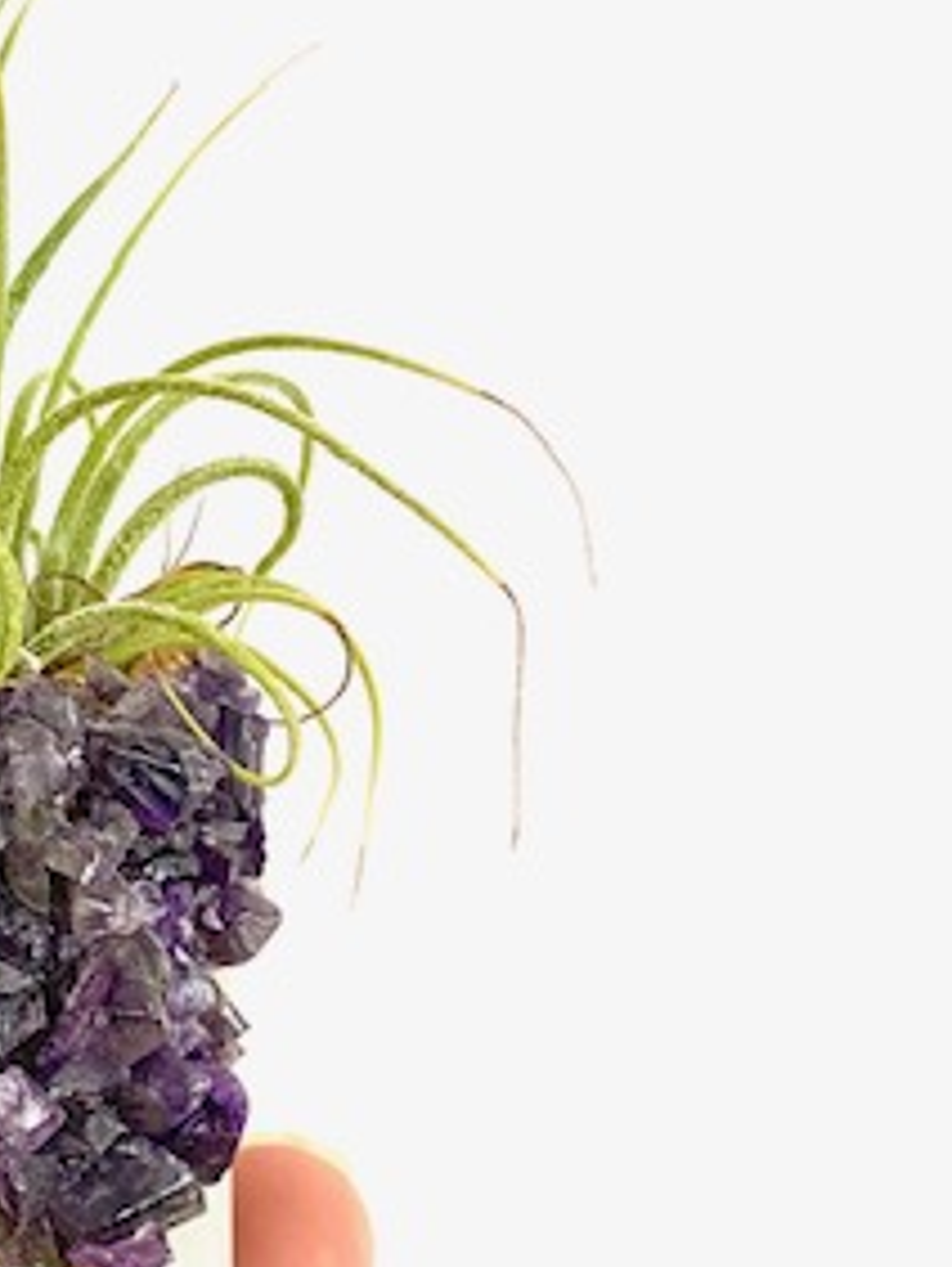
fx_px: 2160
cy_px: 809
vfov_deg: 32.5
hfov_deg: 23.5
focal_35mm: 59
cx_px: -67
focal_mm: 4.25
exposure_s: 1/60
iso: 100
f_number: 1.8
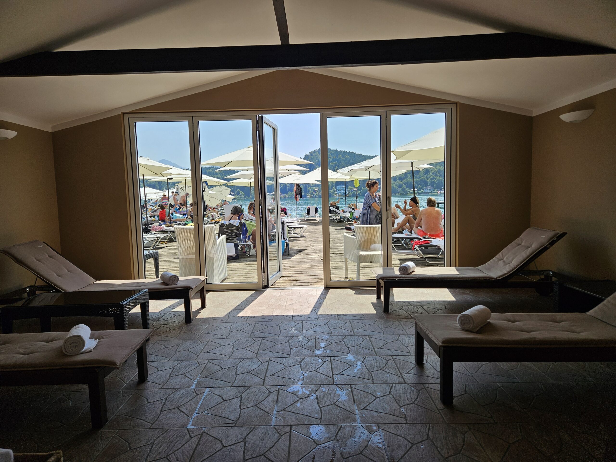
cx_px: 308
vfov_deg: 58.9
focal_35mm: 23
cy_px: 231
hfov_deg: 73.9
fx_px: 409
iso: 25
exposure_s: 1/1114
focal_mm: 5.4
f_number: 1.8
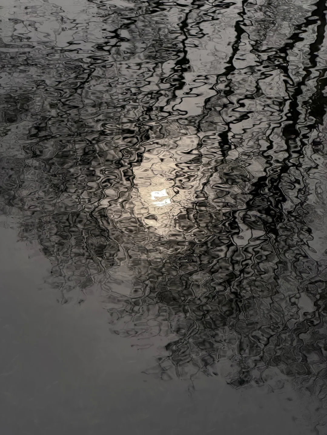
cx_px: 164
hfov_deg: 14.8
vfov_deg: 19.6
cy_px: 218
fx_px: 1260
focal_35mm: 100
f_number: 2.8
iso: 40
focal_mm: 16.89
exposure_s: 1/638
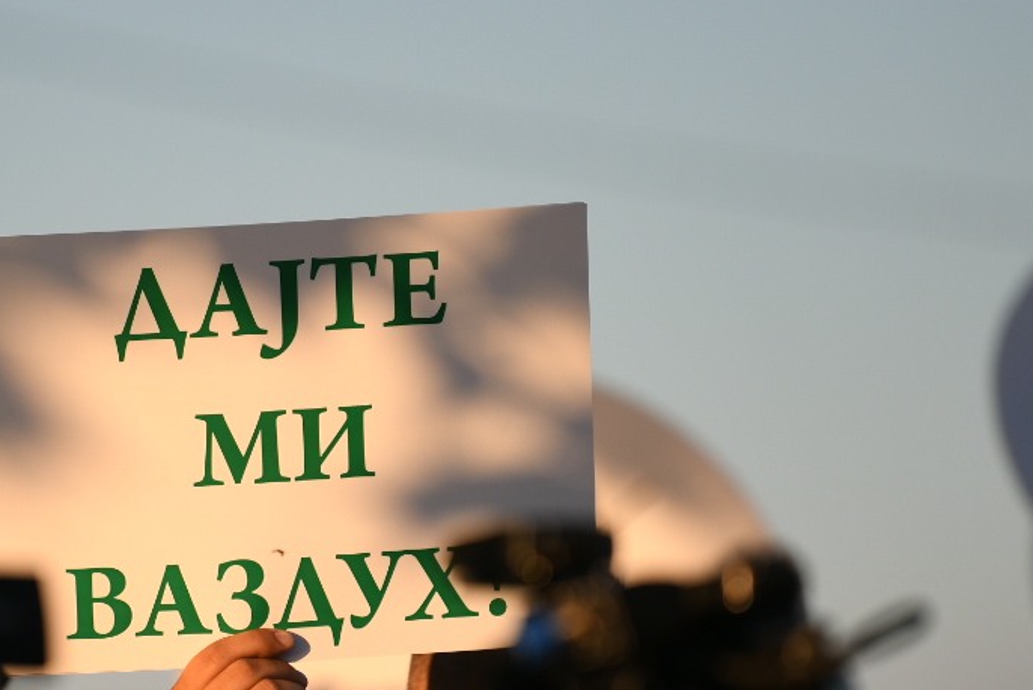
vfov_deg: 2.9
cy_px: 579
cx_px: 250
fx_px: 13549
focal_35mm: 472
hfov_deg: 4.4
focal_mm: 200
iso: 320
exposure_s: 1/4000
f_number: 2.8
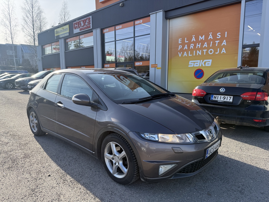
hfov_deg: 71.6
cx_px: 134
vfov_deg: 56.8
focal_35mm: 24
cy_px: 101
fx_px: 187
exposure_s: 1/2169
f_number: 1.78
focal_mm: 6.76
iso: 100
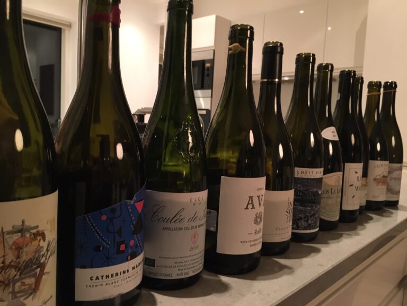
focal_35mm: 29
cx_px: 204
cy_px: 153
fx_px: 341
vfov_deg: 48.2
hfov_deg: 61.7
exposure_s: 1/17
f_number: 2.2
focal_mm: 4.15
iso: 400
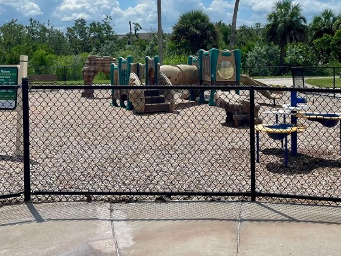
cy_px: 44
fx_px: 503
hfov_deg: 37.4
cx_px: 196
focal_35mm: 51
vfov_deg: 27.9
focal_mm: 4.2
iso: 32
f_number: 1.6
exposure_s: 1/10753
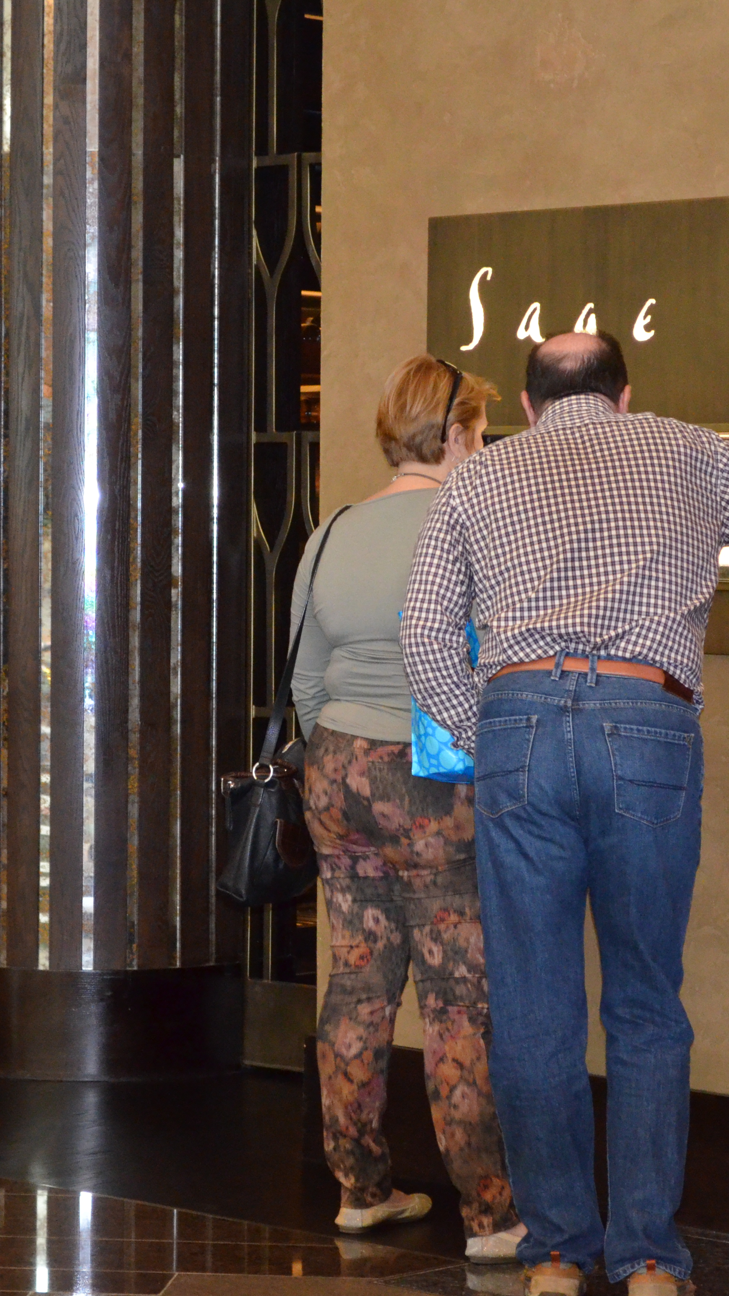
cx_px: 369
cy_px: 639
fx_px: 3986
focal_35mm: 116
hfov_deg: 10.4
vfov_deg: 18.5
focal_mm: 48
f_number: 5.3
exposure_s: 1/60
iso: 3200
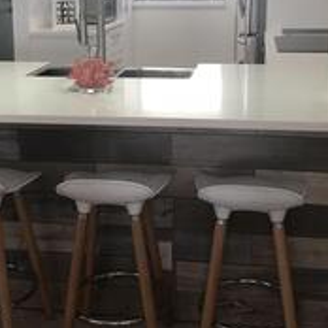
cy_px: 90
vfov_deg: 29.7
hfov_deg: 30.0
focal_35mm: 57
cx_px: 147
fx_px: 611
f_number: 1.8
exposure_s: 1/30
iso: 25
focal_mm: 3.99
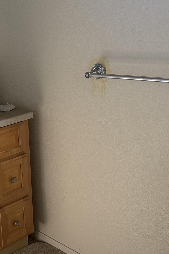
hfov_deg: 24.7
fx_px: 359
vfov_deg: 38.9
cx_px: -17
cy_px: 130
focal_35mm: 51
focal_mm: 6.76
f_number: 1.78
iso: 200
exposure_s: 1/237
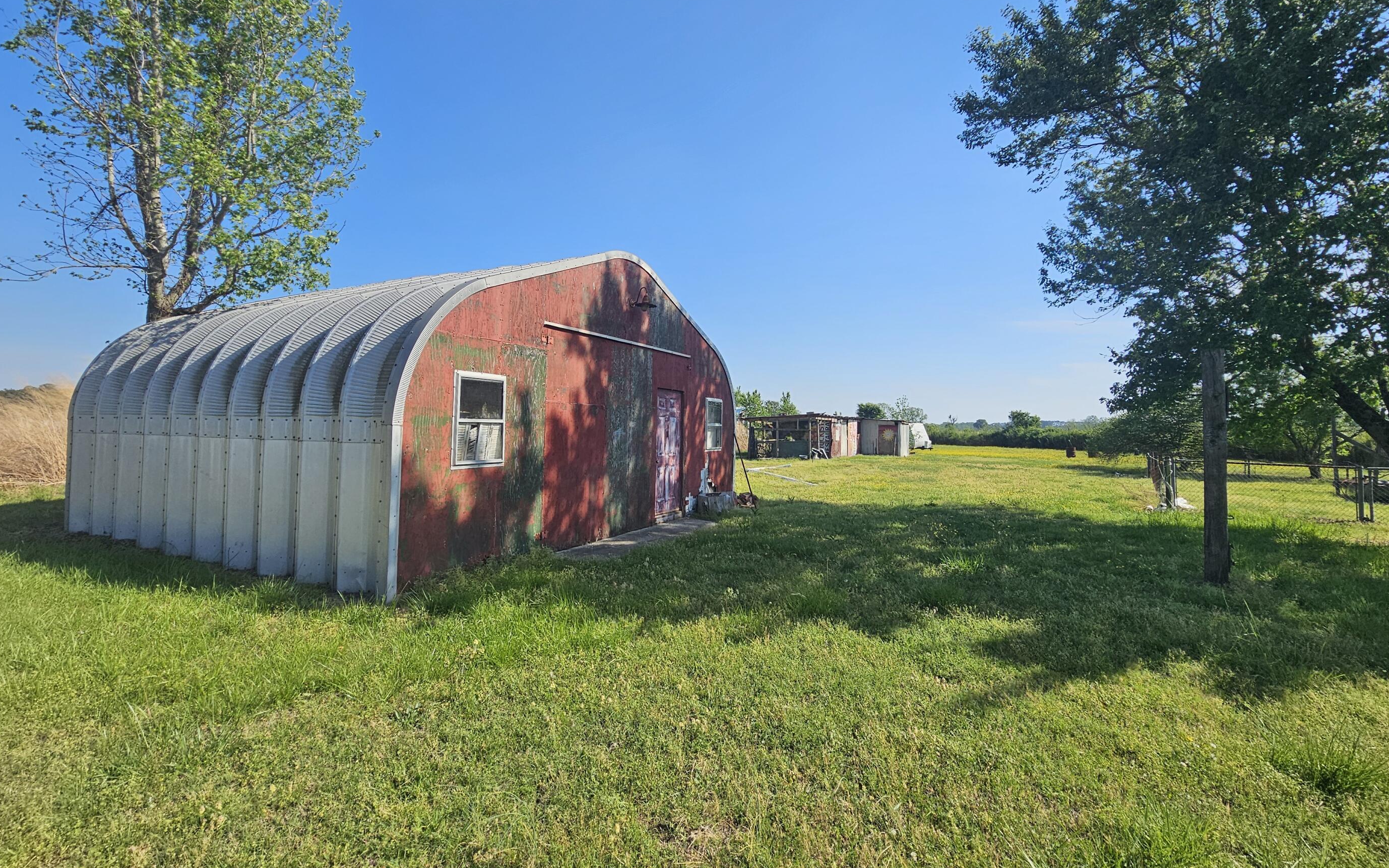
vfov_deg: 74.5
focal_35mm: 15
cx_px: 704
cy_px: 383
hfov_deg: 101.5
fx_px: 568
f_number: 2.2
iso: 50
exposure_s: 1/2352
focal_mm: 2.2
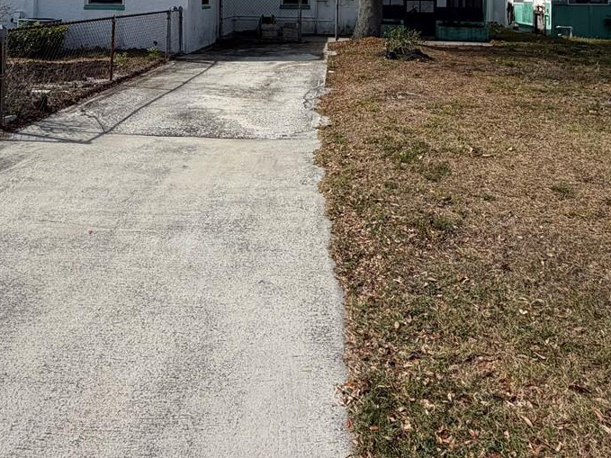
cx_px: 299
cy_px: -18
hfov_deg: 55.4
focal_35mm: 33
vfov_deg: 37.5
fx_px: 582
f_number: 2.2
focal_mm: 2.22
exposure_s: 1/970
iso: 20
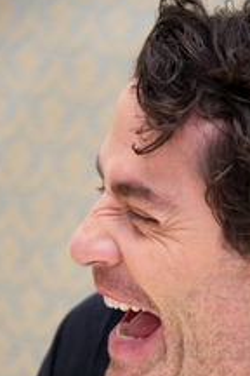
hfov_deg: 4.4
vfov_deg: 6.6
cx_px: 219
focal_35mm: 314
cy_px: 298
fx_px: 3271
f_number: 5.6
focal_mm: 170
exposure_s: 1/60
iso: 640
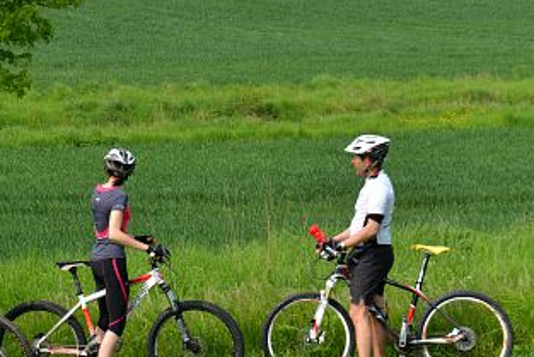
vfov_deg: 9.6
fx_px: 2122
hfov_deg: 14.1
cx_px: -7
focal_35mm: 143
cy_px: 113
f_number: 7.1
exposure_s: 1/500
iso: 160
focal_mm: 56
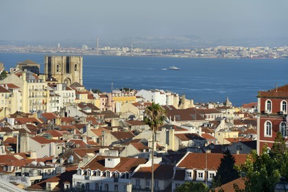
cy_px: 96
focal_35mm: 200
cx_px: 144
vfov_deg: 6.9
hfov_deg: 10.3
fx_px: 1600
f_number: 9
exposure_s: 1/250
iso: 100
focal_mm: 200
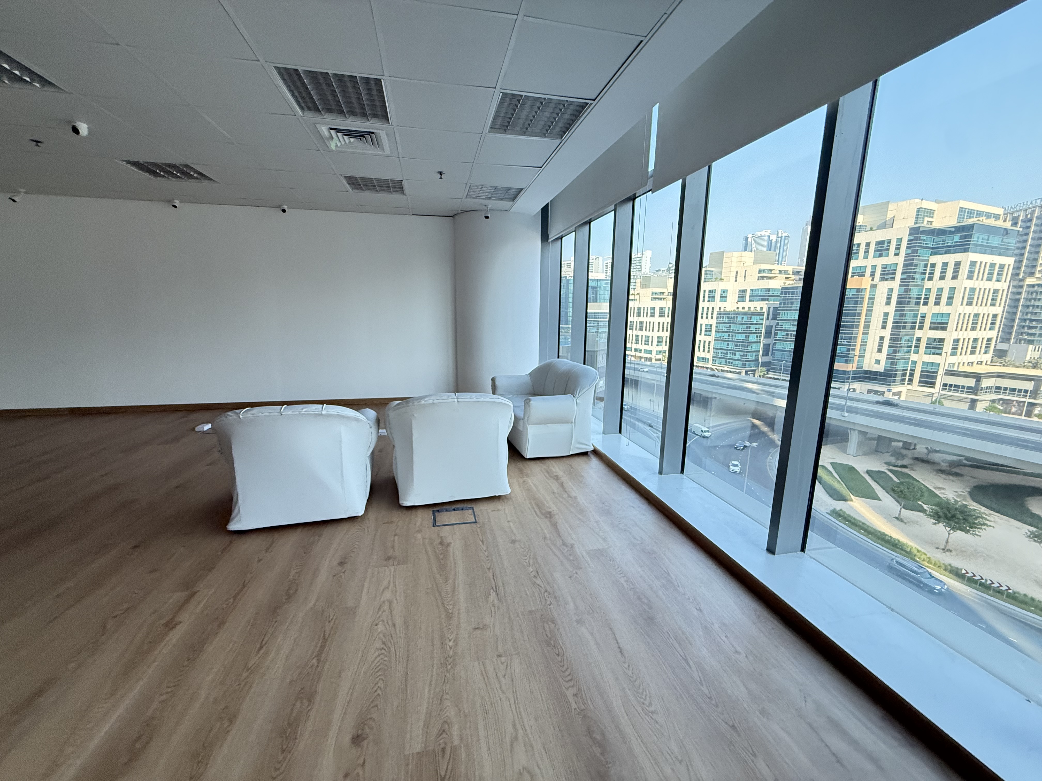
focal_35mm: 14
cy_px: 390
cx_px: 521
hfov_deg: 102.1
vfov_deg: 85.7
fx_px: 421
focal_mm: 2.22
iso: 320
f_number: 2.2
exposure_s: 1/77
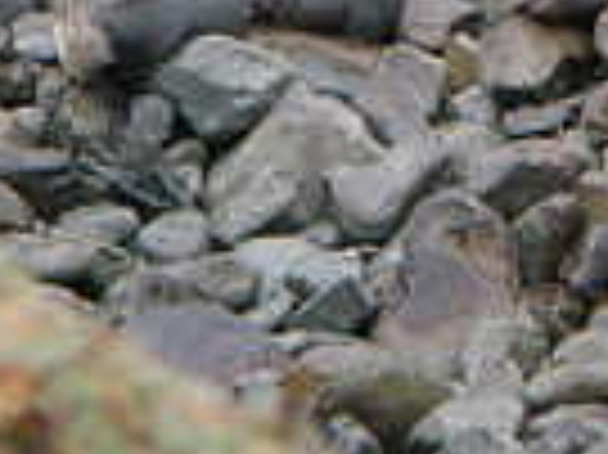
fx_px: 8493
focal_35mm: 484
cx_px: 811
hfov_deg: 4.1
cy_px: -333
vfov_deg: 3.1
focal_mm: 18.2
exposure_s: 1/100
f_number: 5.1
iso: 320
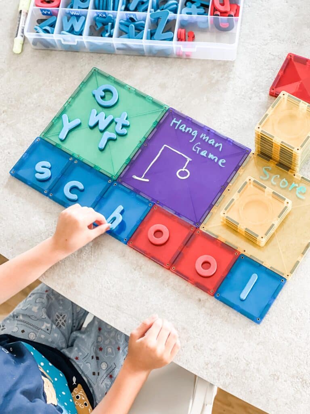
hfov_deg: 22.9
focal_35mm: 64
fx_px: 764
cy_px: 207
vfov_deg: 30.3
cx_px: 155
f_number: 2.2
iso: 320
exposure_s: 1/40
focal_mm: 7.5
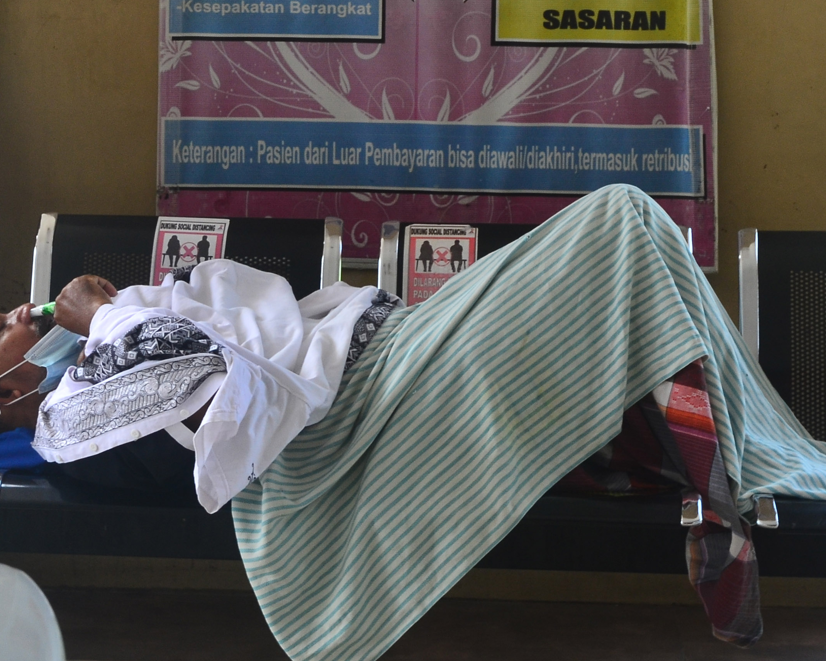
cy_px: 104
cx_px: 245
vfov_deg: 12.5
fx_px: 3007
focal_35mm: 123
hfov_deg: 15.6
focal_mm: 38
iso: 200
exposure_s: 1/45
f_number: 9.5
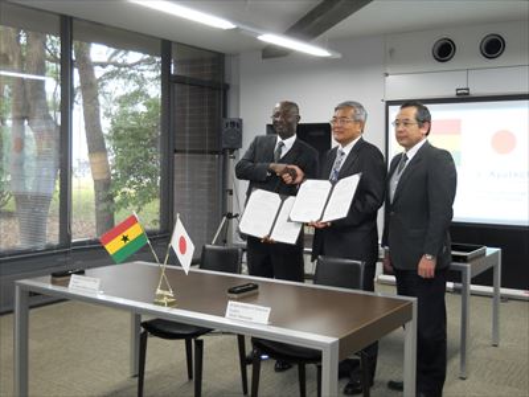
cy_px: 198
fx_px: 627
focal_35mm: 41
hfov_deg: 45.8
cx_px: 264
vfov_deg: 35.1
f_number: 3.1
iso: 160
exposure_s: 1/30
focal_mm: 6.72
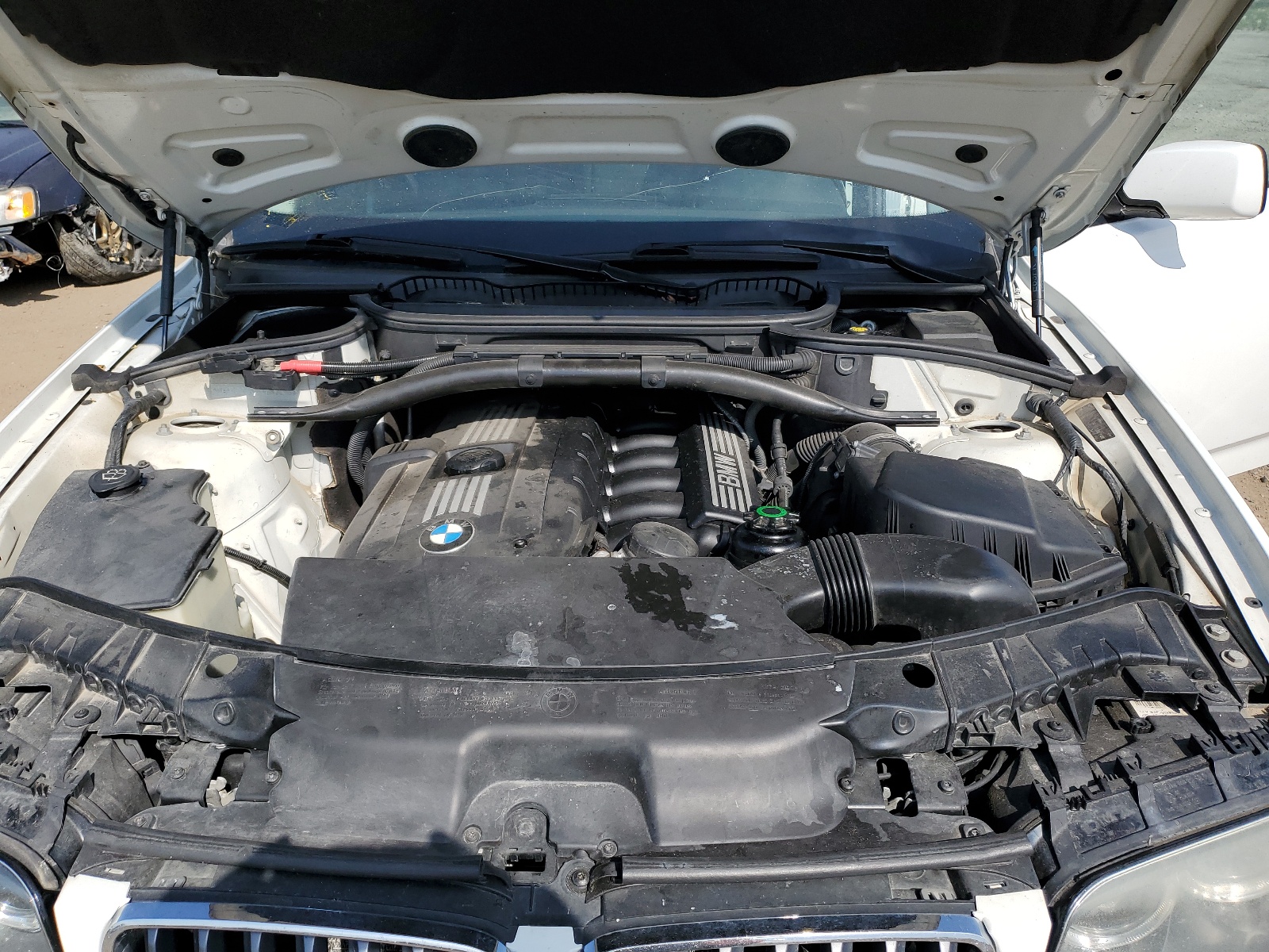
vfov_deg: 53.1
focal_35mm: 26
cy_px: 476
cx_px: 634
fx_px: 953
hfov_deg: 67.3
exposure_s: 1/3333
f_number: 1.5
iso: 50
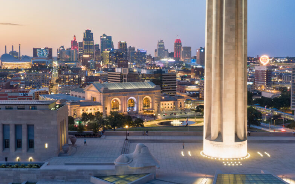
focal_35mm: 52
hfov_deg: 38.9
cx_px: 145
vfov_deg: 24.8
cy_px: 105
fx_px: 418
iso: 800
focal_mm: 8.6
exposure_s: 1/5
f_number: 3.8
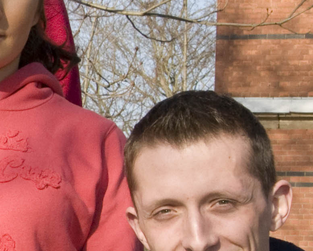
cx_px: -337
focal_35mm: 294
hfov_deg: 6.4
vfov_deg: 5.3
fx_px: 2723
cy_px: 237
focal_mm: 38
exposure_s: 1/200
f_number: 16
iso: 500
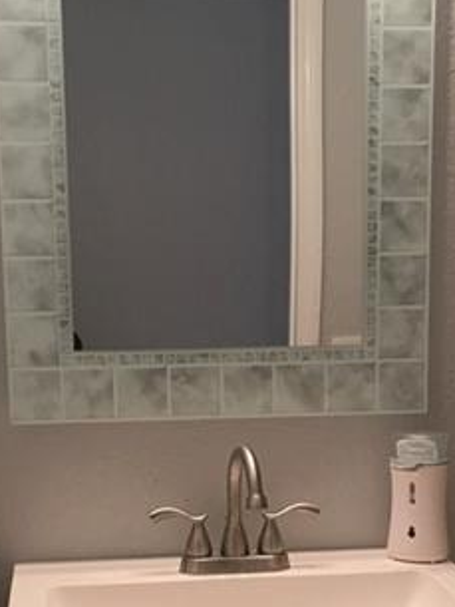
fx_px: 1278
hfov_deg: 20.2
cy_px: 498
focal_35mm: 73
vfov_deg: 26.1
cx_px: 240
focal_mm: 4.15
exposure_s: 1/30
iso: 80
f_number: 2.2
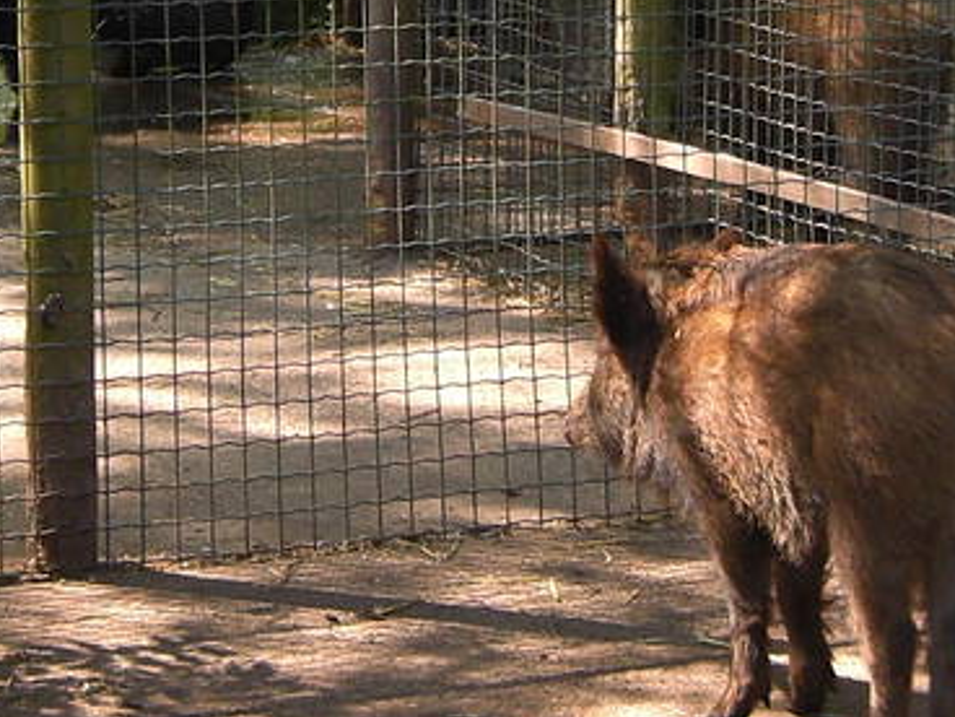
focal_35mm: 165
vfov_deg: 9.0
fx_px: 4552
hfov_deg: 12.0
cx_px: 439
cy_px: 104
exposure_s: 1/200
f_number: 2.8
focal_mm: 7.9
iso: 80
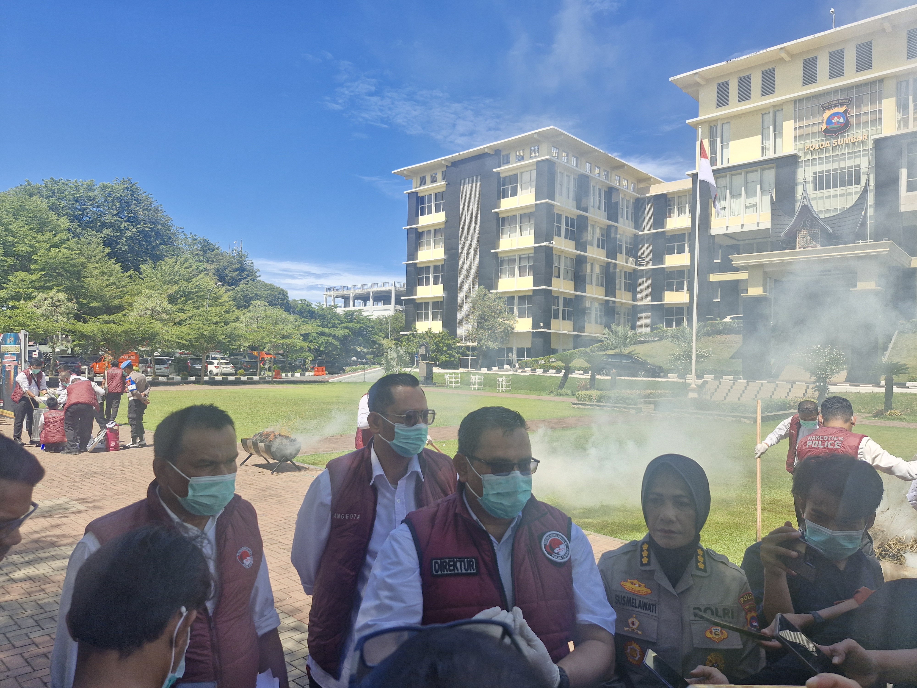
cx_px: 458
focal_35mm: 23
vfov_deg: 58.9
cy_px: 344
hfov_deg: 73.9
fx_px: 609
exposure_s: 1/900
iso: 50
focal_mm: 5.54
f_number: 1.8
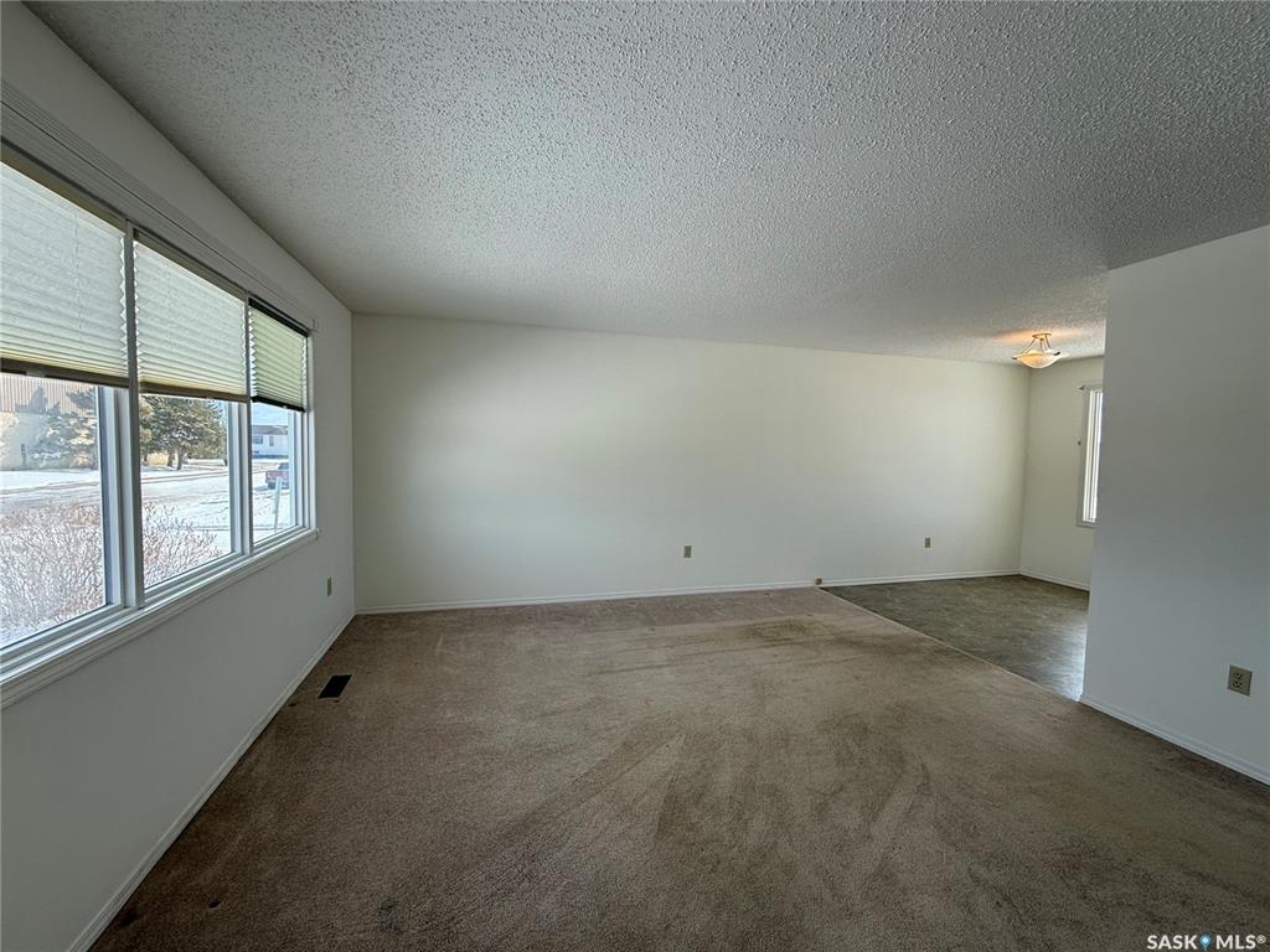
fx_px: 514
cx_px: 635
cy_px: 476
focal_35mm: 14
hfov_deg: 102.1
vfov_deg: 85.7
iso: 50
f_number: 2.2
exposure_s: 1/361
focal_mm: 2.22
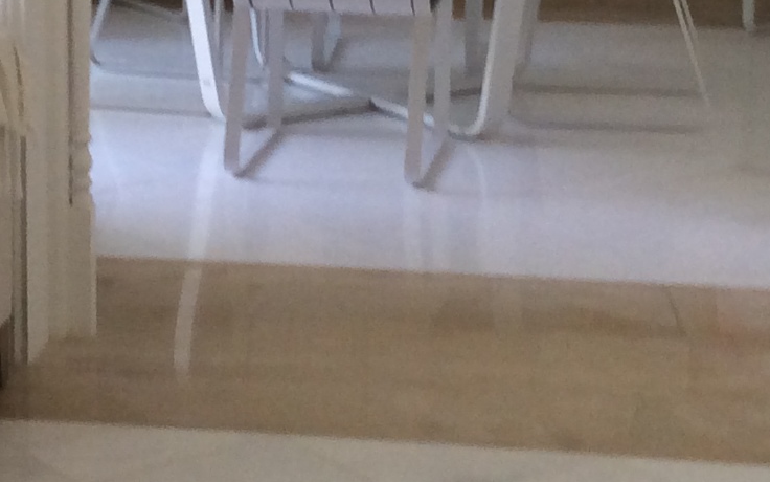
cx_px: 284
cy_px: -60
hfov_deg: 16.9
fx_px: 2581
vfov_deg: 10.5
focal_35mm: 123
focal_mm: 3.3
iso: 50
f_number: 2.4
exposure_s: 1/24
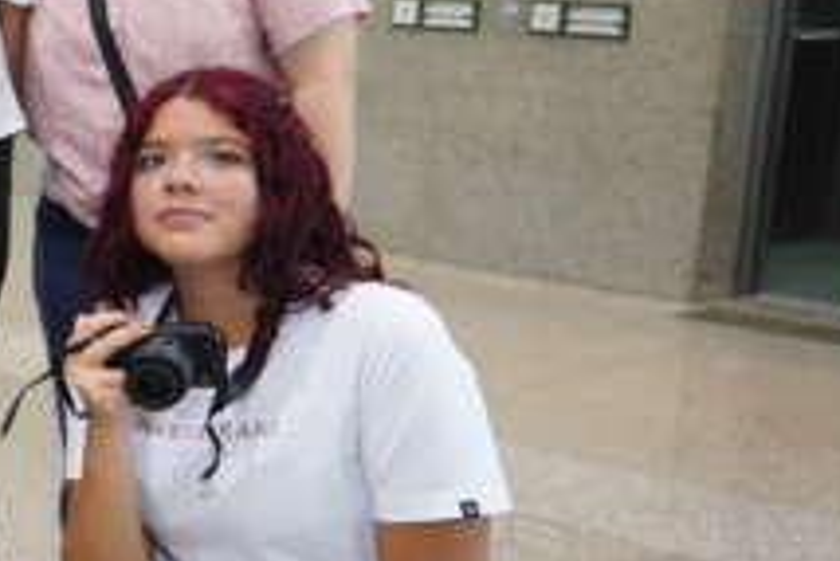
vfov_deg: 17.3
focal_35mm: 79
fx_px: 1845
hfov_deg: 20.4
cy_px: 198
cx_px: -550
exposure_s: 1/160
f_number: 5.6
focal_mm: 22
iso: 5000
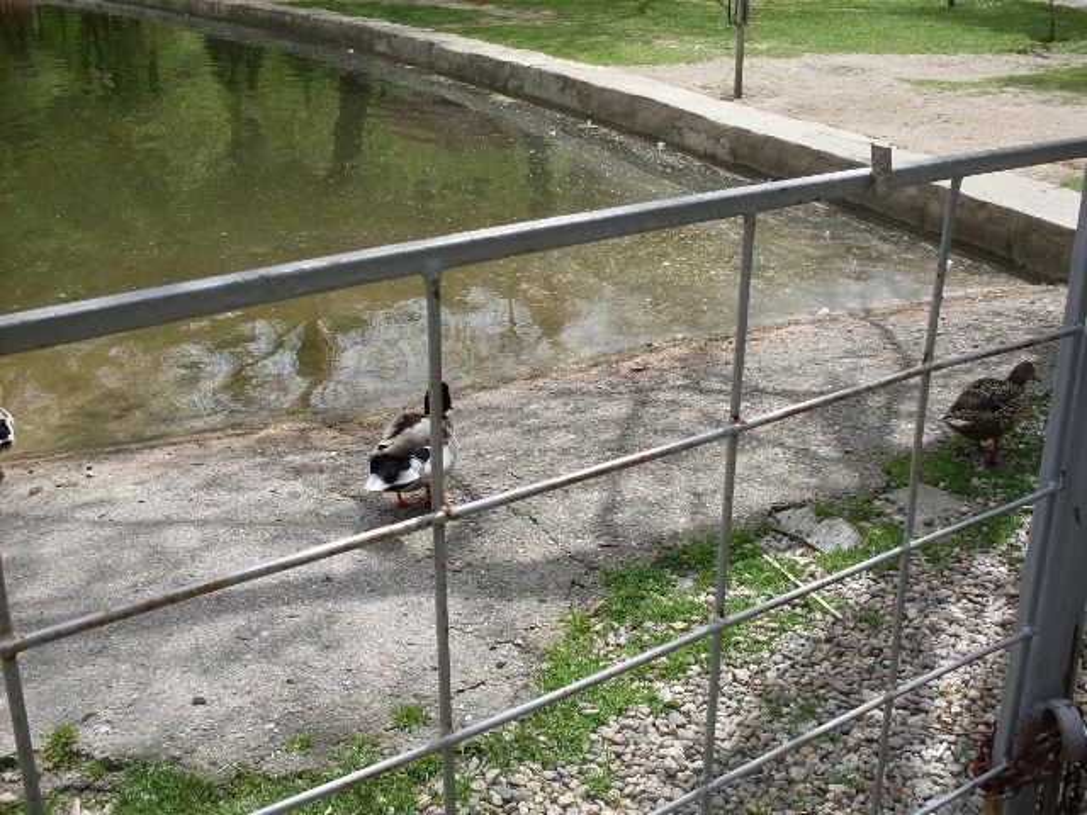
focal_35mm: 38
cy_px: 408
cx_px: 544
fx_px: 1193
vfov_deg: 37.7
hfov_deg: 49.0
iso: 80
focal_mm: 6.3
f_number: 8.4
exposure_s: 1/125
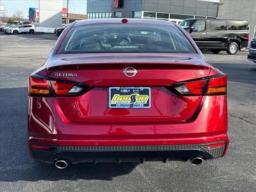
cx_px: 128
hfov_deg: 39.7
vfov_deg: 30.3
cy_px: 96
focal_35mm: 48
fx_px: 355
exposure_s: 1/1027
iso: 64
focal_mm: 6.76
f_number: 1.78
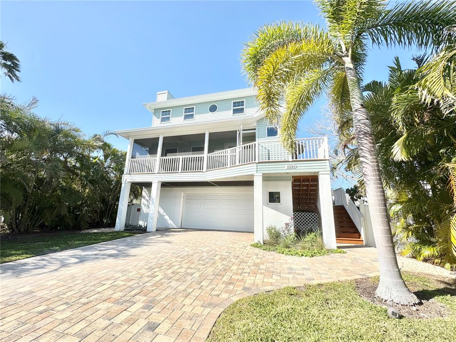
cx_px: 228
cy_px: 171
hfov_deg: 102.1
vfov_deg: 85.7
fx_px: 184
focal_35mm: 14
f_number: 2.2
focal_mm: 2.22
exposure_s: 1/1927
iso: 50
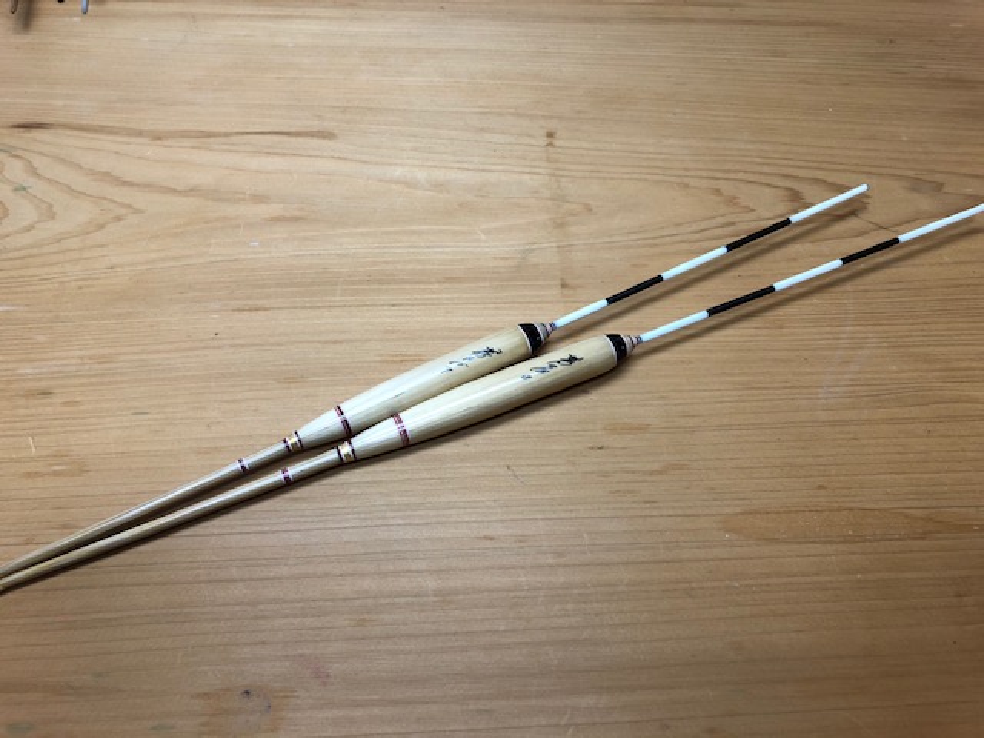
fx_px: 796
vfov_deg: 49.7
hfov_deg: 63.4
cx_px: 492
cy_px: 369
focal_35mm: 28
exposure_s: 1/40
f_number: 1.8
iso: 25
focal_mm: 3.99
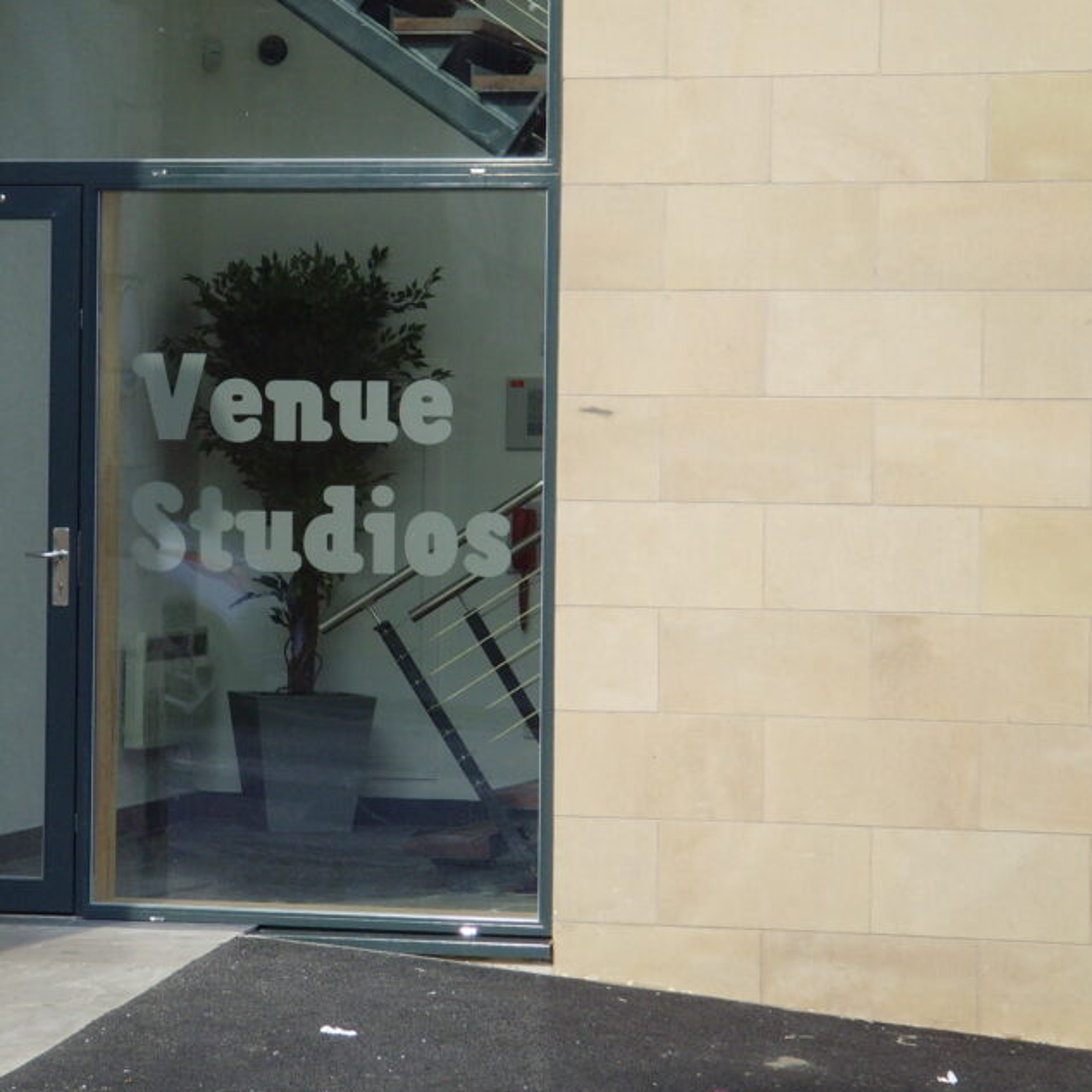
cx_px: 276
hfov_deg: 10.4
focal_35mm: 167
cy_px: 508
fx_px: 5960
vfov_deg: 10.5
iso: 80
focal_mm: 19.8
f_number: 4.5
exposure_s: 1/250
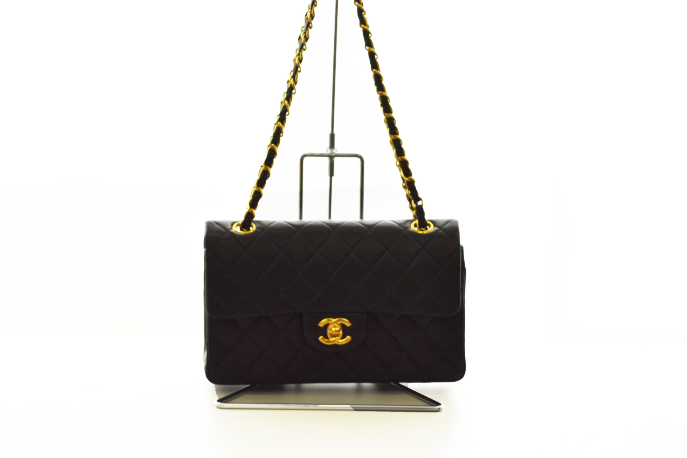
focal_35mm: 135
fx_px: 2576
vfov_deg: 10.2
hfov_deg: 15.2
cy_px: 229
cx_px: 344
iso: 100
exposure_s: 1/40
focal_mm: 90
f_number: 14
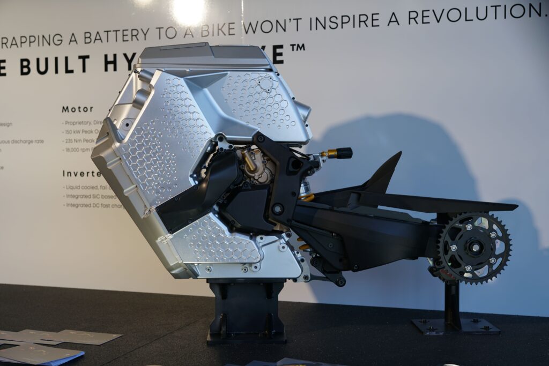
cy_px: 183
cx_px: 274
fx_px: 763
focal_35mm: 50
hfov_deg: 39.6
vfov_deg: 27.0
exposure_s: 1/160
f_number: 4
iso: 125
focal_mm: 50
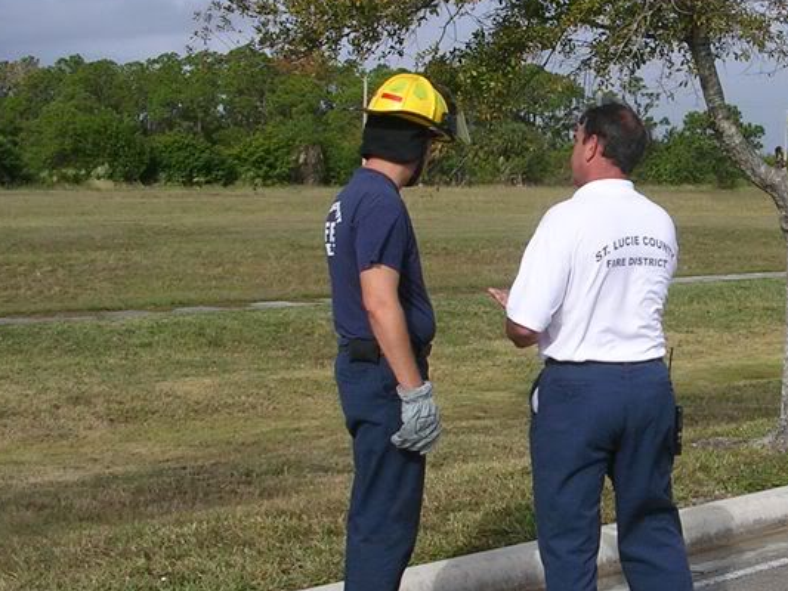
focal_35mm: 73
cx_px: 692
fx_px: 1662
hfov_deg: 25.9
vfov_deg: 20.2
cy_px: 310
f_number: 5.6
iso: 50
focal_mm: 5.8
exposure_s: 1/378
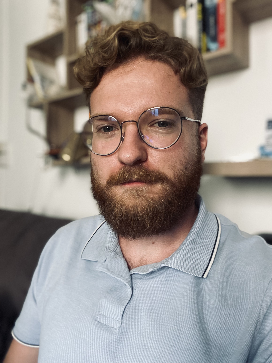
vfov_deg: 60.0
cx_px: 136
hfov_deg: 46.8
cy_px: 182
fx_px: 314
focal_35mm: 30
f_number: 2.2
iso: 320
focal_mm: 2.71
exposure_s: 1/60
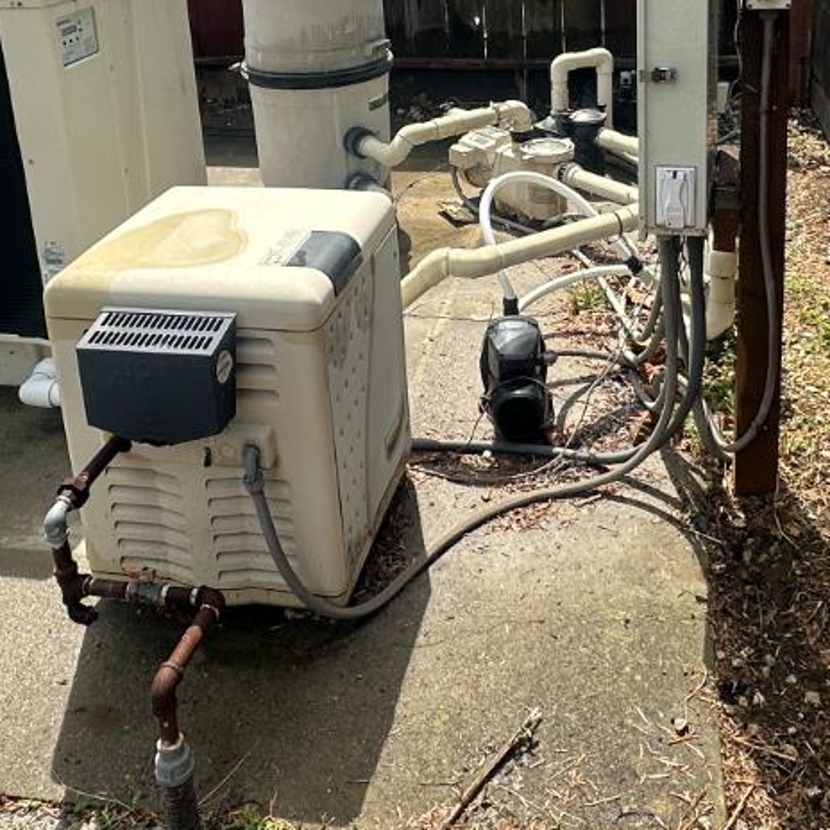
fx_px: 1085
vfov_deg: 39.7
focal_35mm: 40
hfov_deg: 41.8
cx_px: 476
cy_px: 130
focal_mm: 2.22
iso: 50
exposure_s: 1/1575
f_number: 2.2
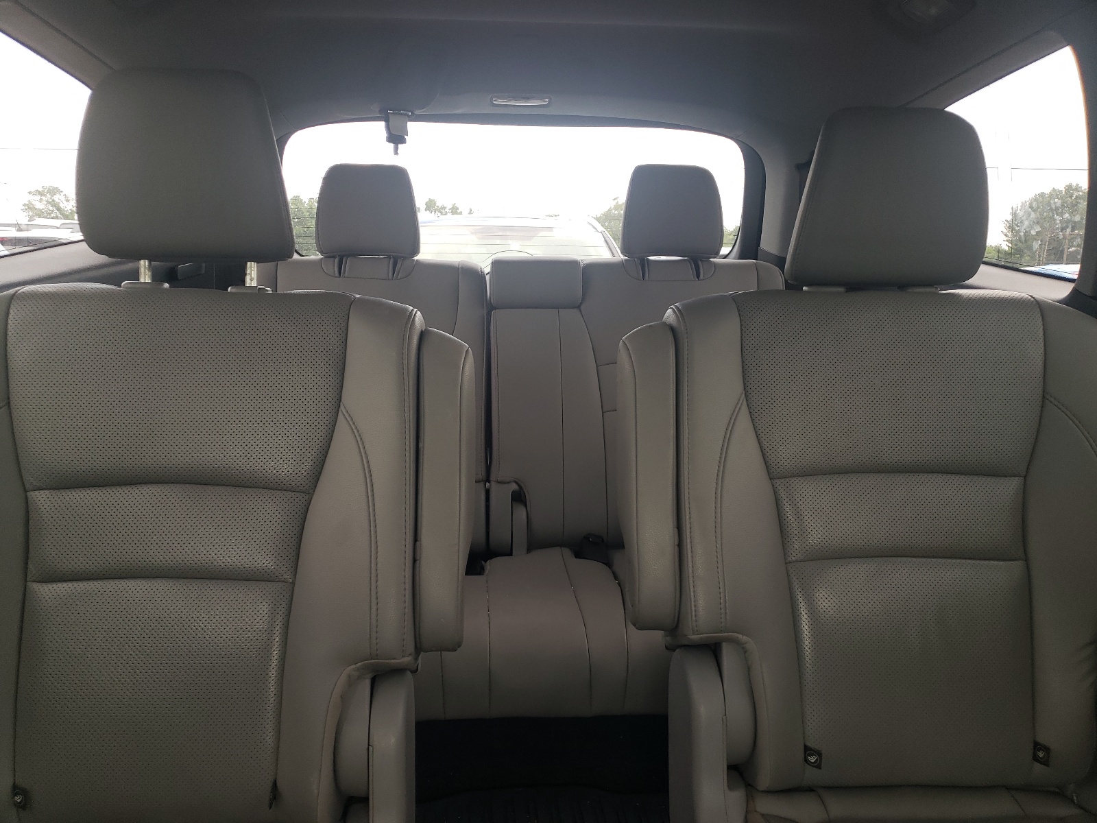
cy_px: 412
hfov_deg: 67.3
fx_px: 824
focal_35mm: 26
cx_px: 548
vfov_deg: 53.1
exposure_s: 1/120
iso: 56
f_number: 1.5
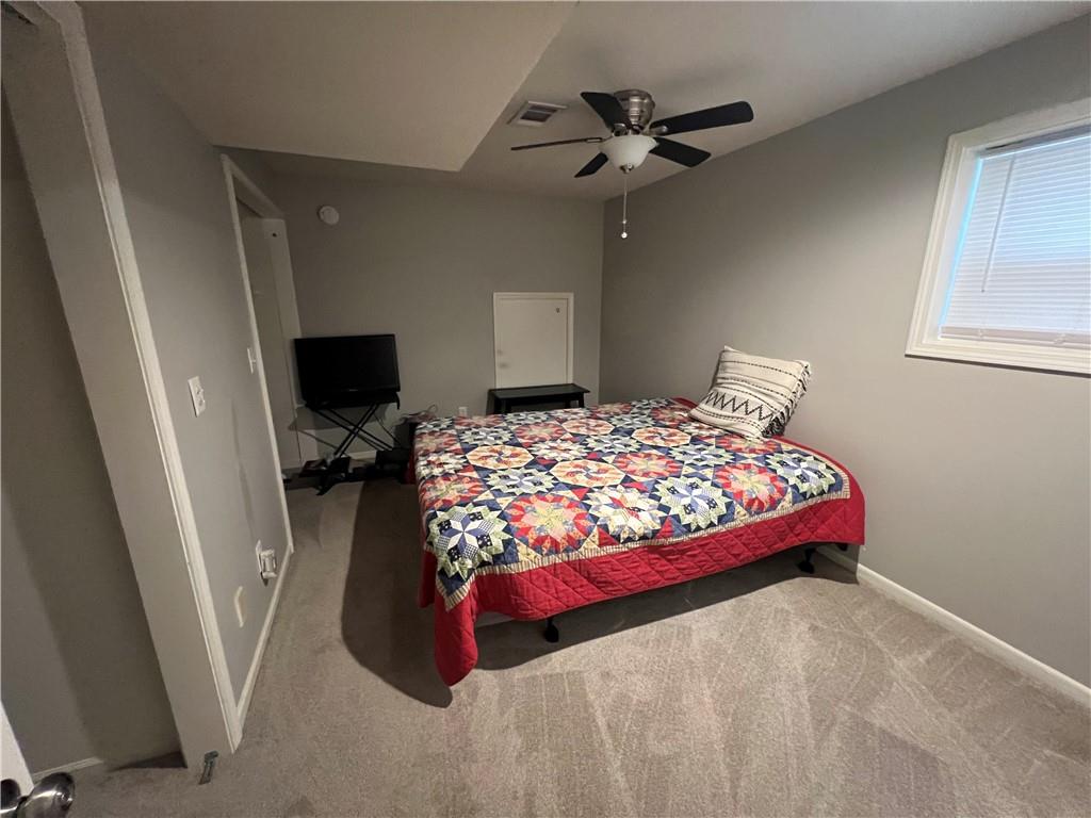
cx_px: 546
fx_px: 410
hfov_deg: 106.2
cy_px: 409
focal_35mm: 13
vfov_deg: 89.9
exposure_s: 1/40
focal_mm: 1.57
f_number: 1.8
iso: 800
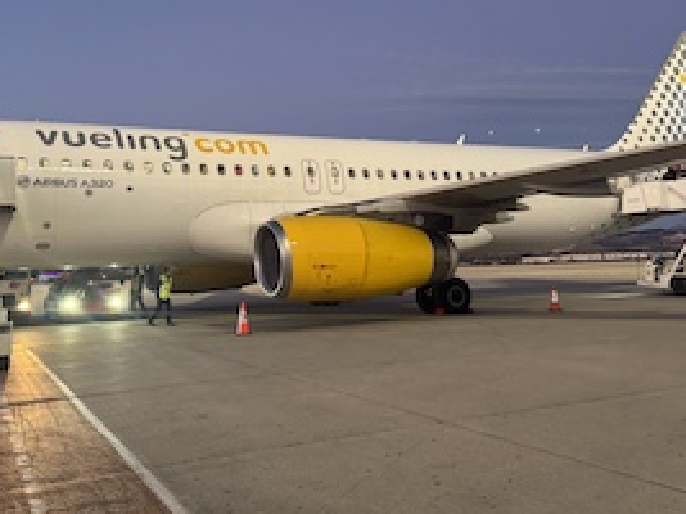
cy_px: 211
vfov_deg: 39.5
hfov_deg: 51.3
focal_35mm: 36
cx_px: 319
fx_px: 713
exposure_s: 1/50
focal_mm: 6.76
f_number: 1.78
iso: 250
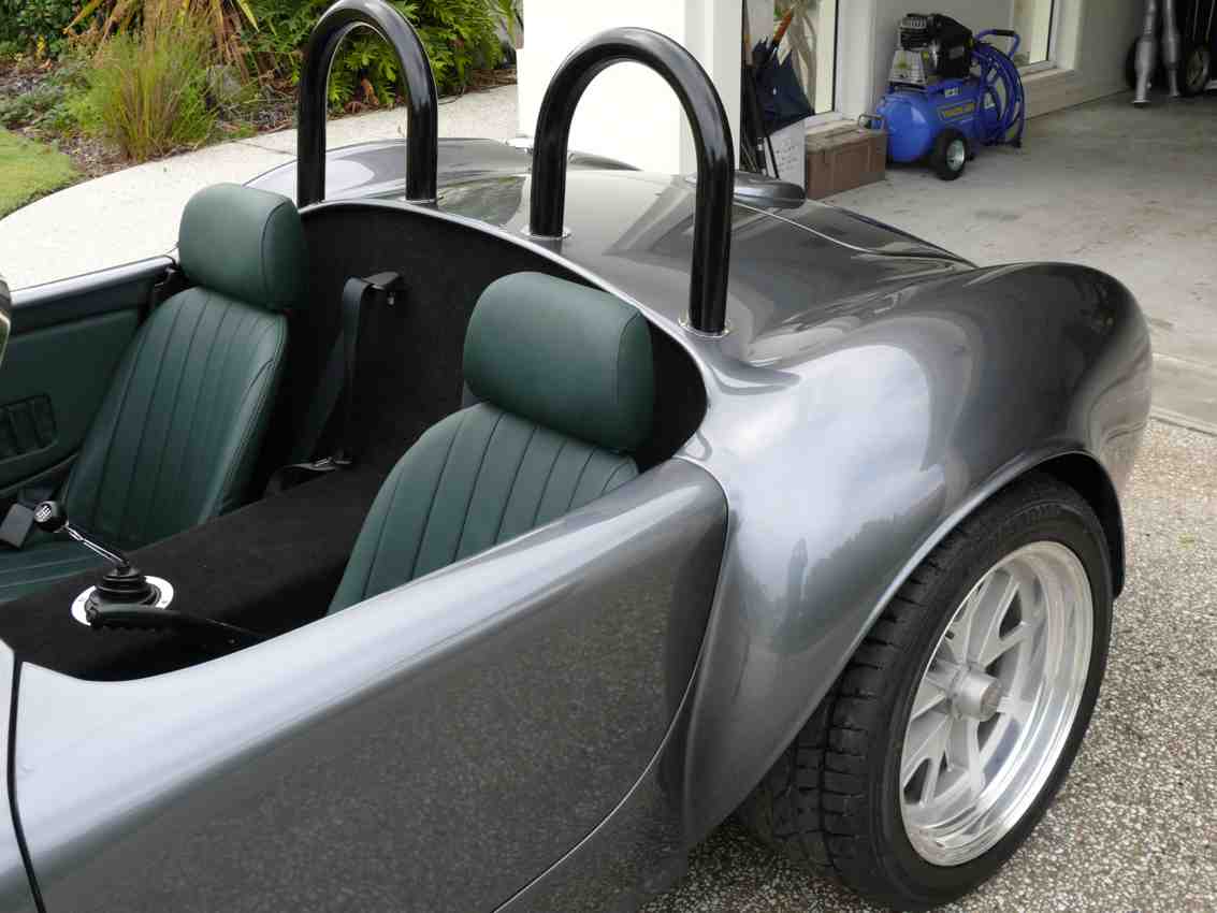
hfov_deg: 45.8
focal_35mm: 41
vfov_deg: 35.1
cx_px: 608
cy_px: 456
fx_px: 1442
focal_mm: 8.7
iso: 100
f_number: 4
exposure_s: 1/250
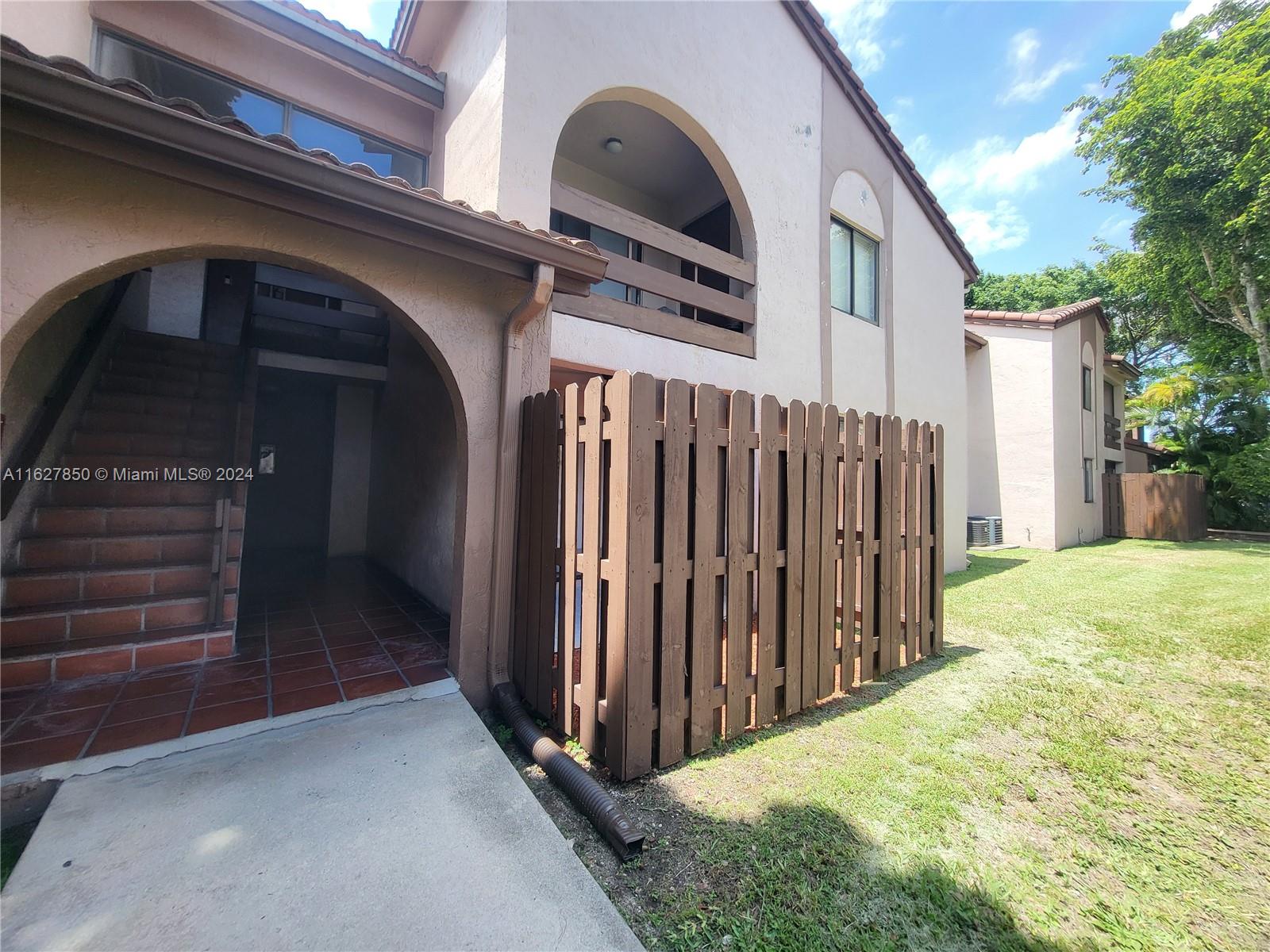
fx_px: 477
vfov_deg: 89.9
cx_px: 635
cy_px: 476
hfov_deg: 106.2
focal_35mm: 13
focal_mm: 1.74
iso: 32
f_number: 2.2
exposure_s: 1/304
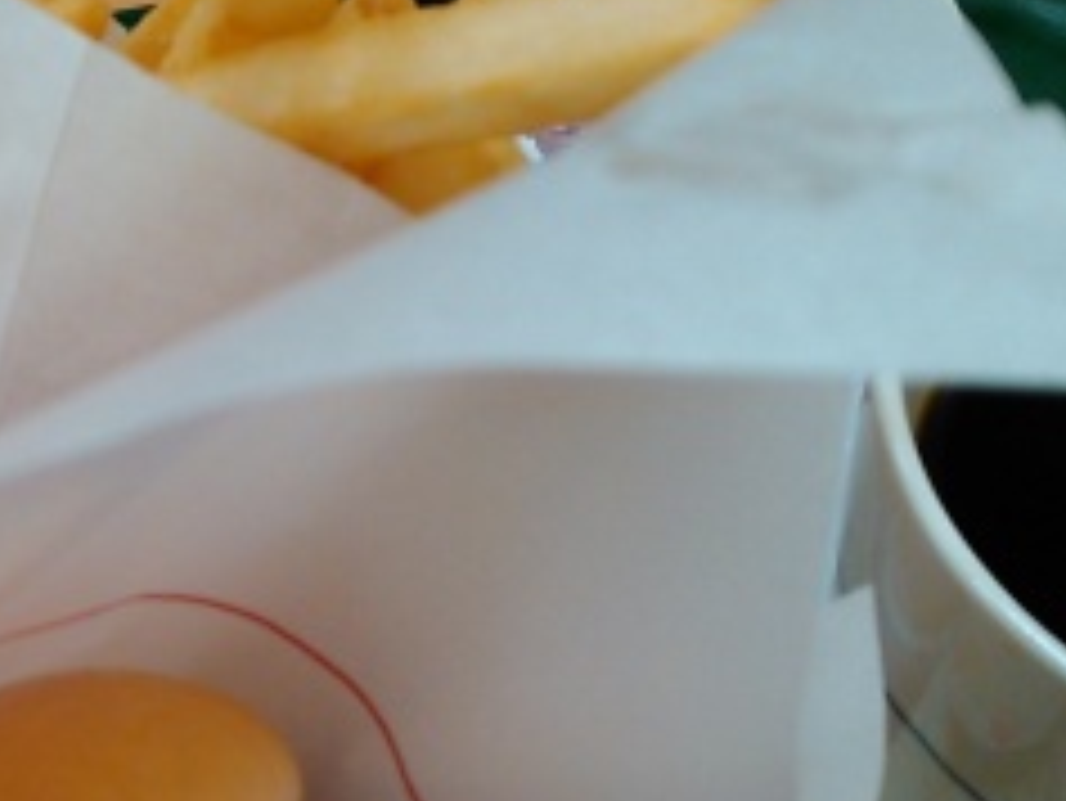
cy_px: 729
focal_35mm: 81
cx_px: 162
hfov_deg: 23.6
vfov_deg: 17.9
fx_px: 2496
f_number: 2.4
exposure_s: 1/60
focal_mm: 4
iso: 160
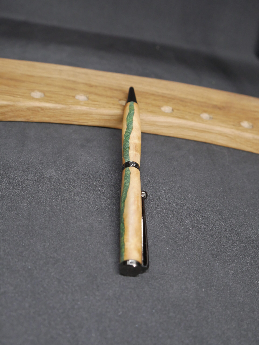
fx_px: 379
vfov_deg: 49.0
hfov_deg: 37.7
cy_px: 172
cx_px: 130
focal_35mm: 38
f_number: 5.6
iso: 1600
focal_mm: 19
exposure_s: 1/60
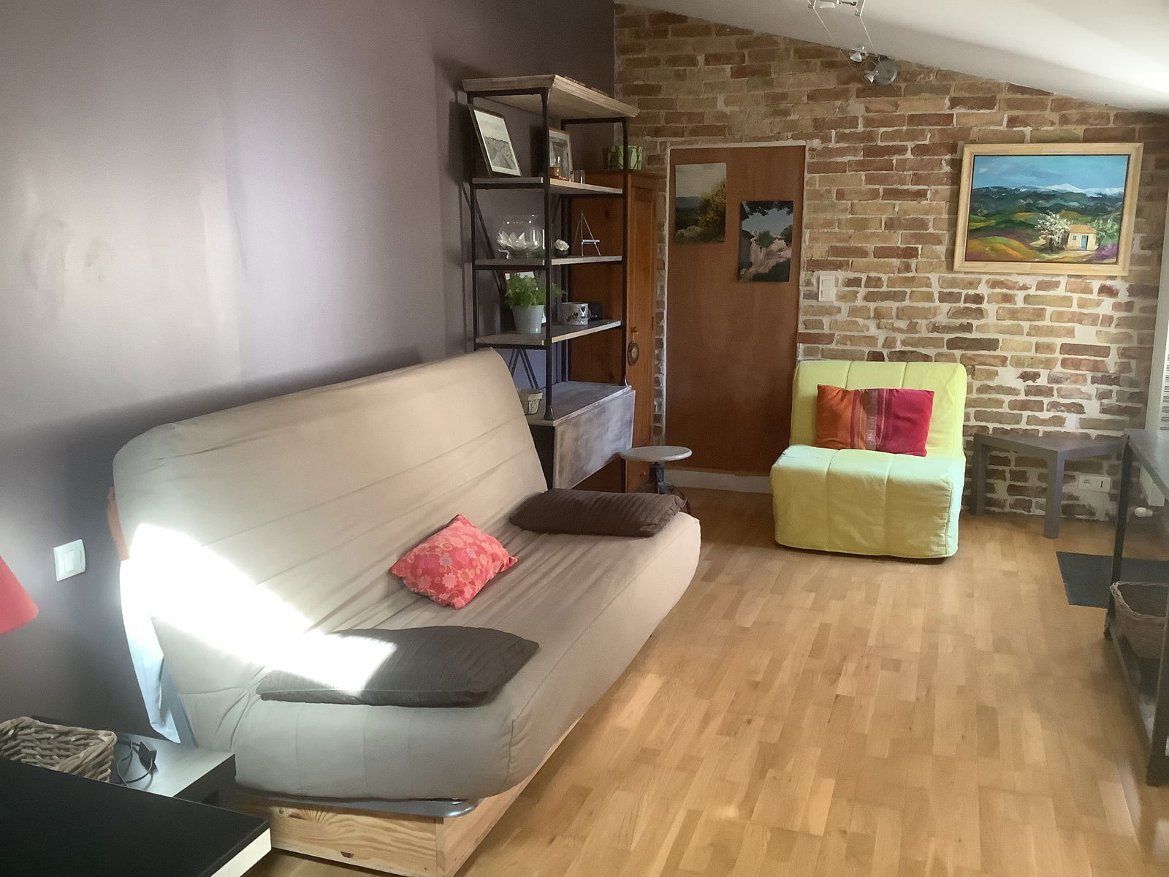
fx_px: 1047
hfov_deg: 58.4
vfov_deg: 45.4
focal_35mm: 31
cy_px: 438
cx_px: 584
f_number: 2.4
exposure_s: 1/50
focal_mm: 3.3
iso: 320
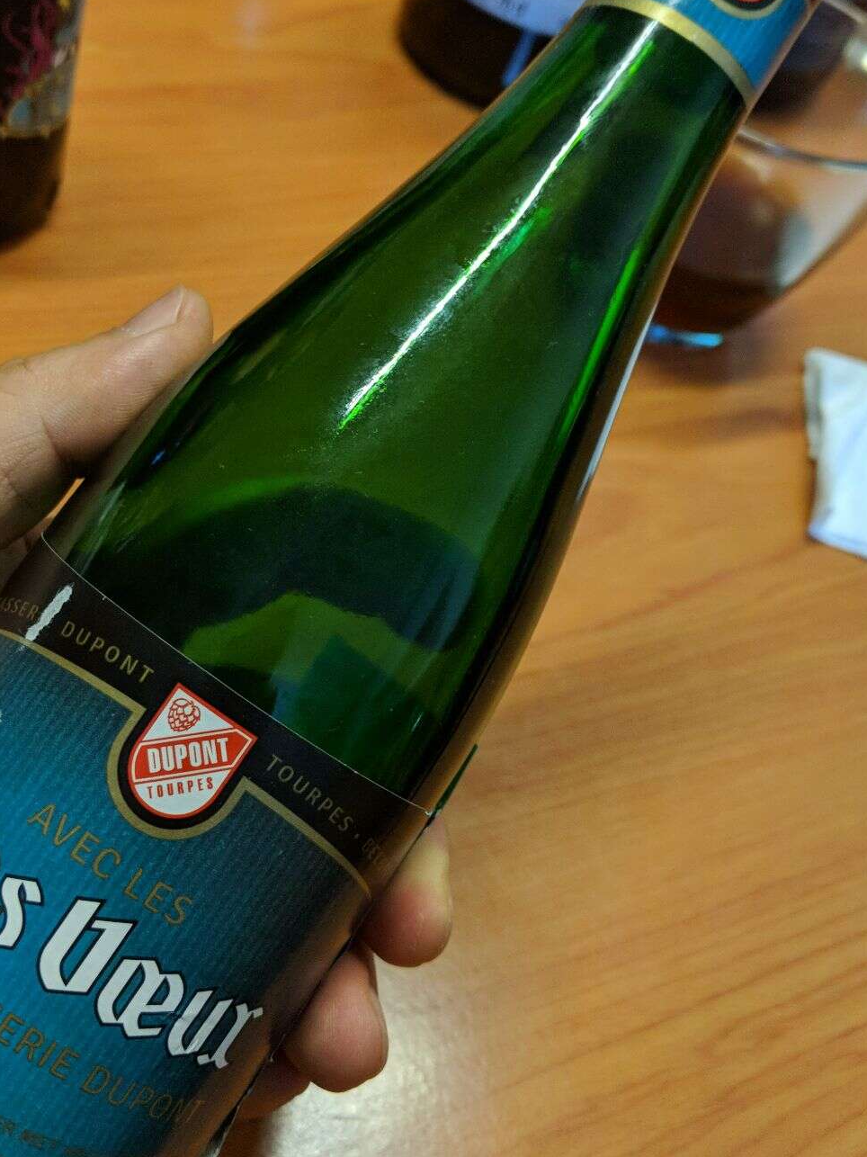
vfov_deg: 43.8
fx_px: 1436
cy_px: 510
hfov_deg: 33.5
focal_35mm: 43
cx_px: 372
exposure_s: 1/120
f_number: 1.8
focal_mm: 4.44
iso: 288
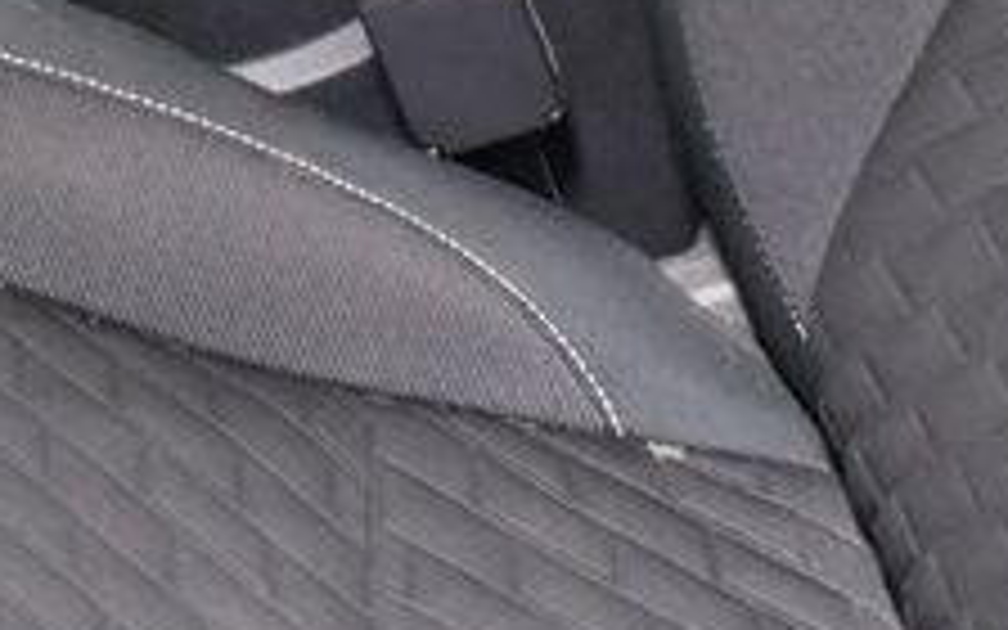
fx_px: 3461
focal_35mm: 126
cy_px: -652
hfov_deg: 16.1
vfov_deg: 9.7
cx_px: -76
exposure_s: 1/80
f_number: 4.5
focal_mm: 18
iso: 2500
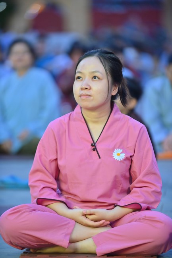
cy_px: 129
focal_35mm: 180
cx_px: 86
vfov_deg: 11.4
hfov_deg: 7.6
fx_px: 1291
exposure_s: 1/125
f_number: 2.8
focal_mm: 180
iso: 1000
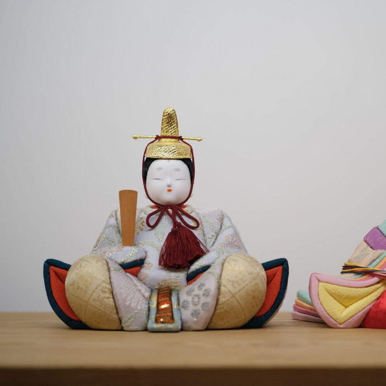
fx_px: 1943
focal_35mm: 154
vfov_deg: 11.3
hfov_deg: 11.3
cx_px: 291
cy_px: 193
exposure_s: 1/42
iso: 200
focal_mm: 80
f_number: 2.8
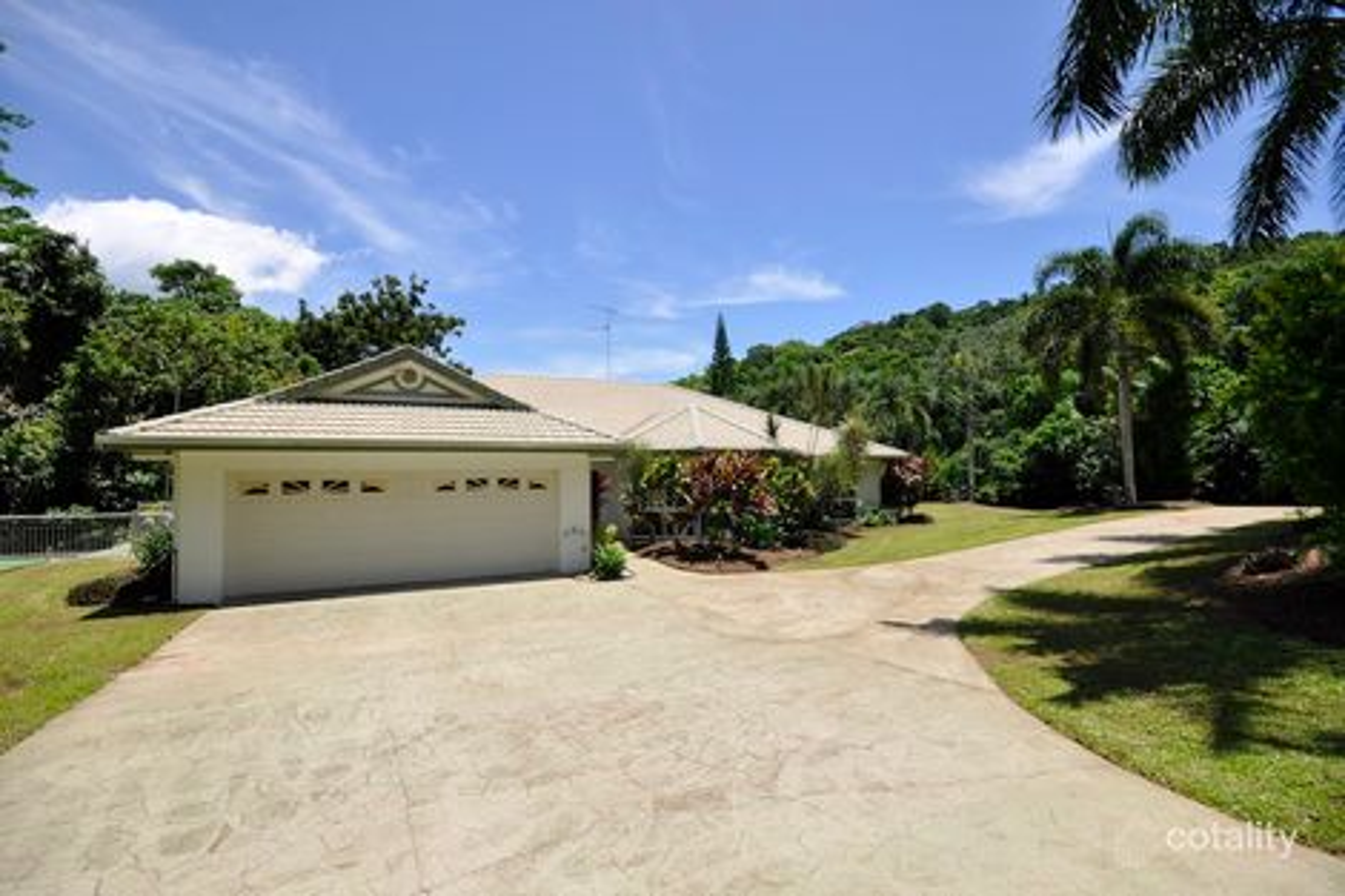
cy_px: 448
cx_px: 672
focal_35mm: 15
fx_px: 560
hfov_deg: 100.4
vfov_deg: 77.3
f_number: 9
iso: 200
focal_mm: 10
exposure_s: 1/320
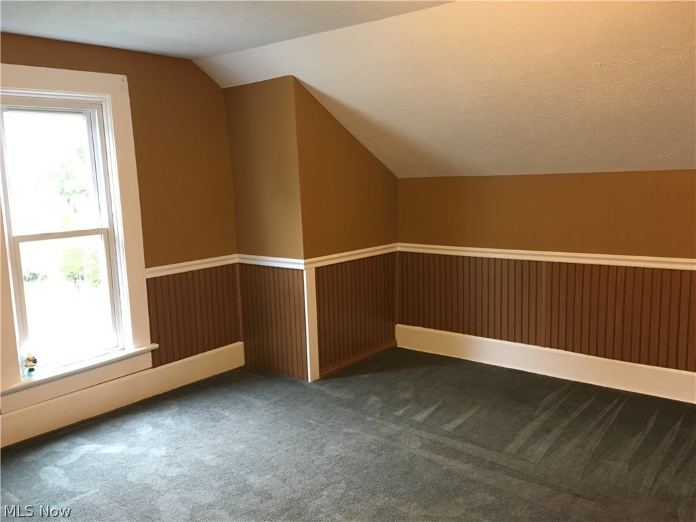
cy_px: 261
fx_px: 583
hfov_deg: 61.7
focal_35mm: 29
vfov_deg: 48.2
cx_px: 348
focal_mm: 4.15
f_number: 2.2
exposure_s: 1/20
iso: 200
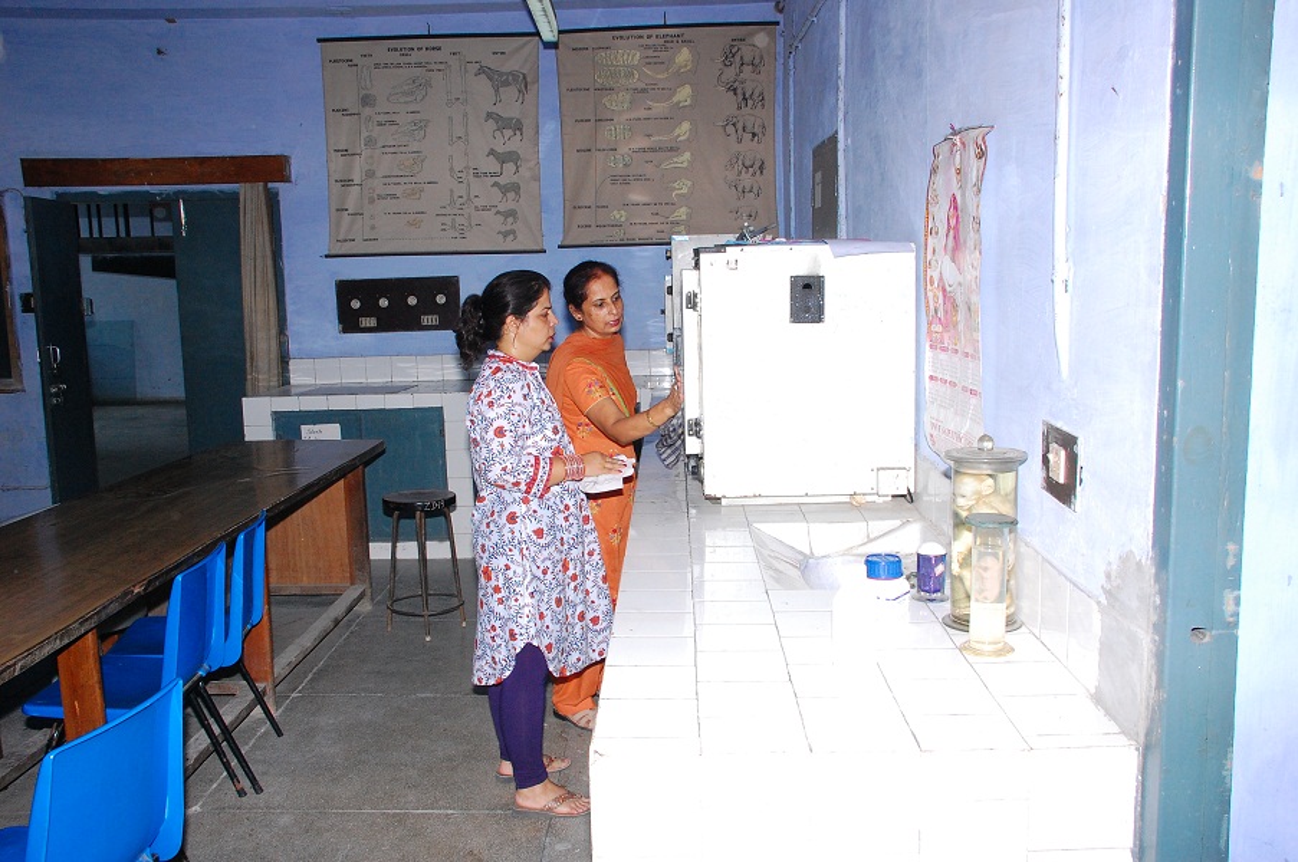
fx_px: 1189
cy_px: 431
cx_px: 649
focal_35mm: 33
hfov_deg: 57.3
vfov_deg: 39.9
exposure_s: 1/125
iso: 800
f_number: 9
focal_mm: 22
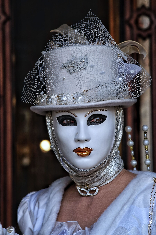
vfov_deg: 16.0
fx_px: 832
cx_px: 78
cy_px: 118
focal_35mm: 128
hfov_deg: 10.7
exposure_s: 1/300
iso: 400
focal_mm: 85
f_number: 4
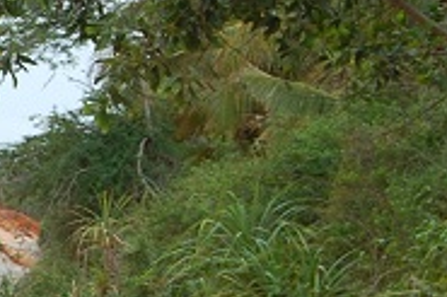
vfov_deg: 6.0
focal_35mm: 227
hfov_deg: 8.6
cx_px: -452
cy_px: 163
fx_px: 2818
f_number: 7.1
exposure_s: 1/160
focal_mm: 35
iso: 200
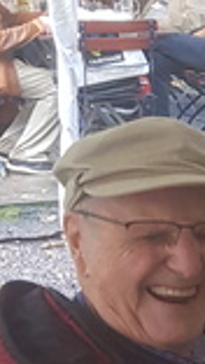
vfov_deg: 15.1
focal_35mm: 137
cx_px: 577
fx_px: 1321
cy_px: 443
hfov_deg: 7.9
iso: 200
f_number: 1.7
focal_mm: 4.2
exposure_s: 1/40
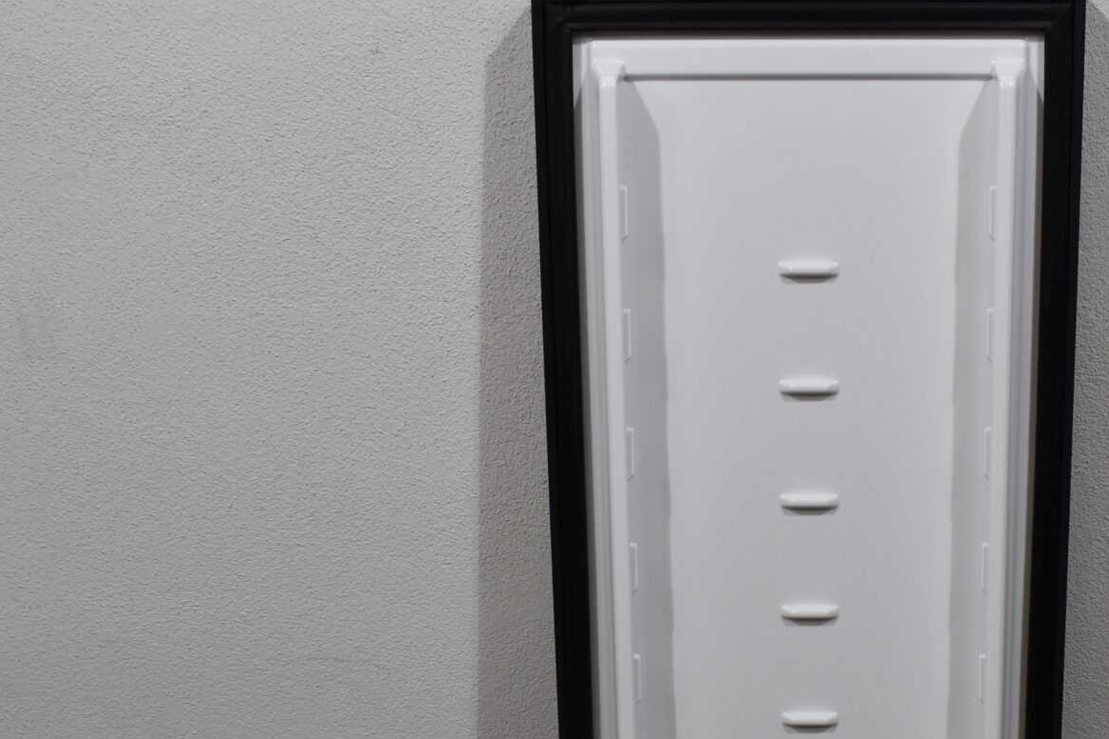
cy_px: 657
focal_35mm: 66
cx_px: 830
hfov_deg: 30.0
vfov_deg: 20.2
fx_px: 2033
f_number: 5.6
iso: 400
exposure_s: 1/125
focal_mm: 20
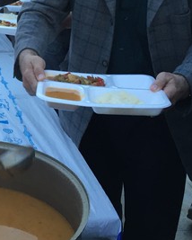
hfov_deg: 20.3
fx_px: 504
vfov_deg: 26.1
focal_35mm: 71
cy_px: 37
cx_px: -34
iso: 50
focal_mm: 4.15
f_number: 2.2
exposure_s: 1/33
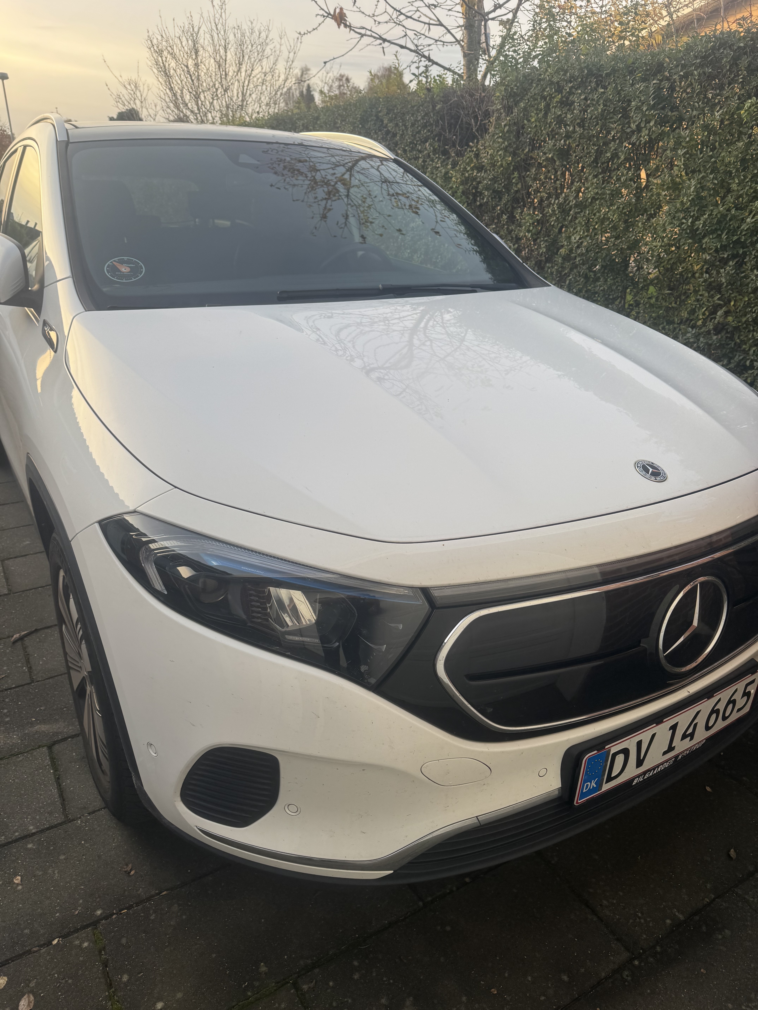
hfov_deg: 56.8
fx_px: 701
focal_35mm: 24
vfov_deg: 71.6
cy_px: 505
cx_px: 379
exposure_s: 1/354
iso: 80
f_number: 1.78
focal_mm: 6.76
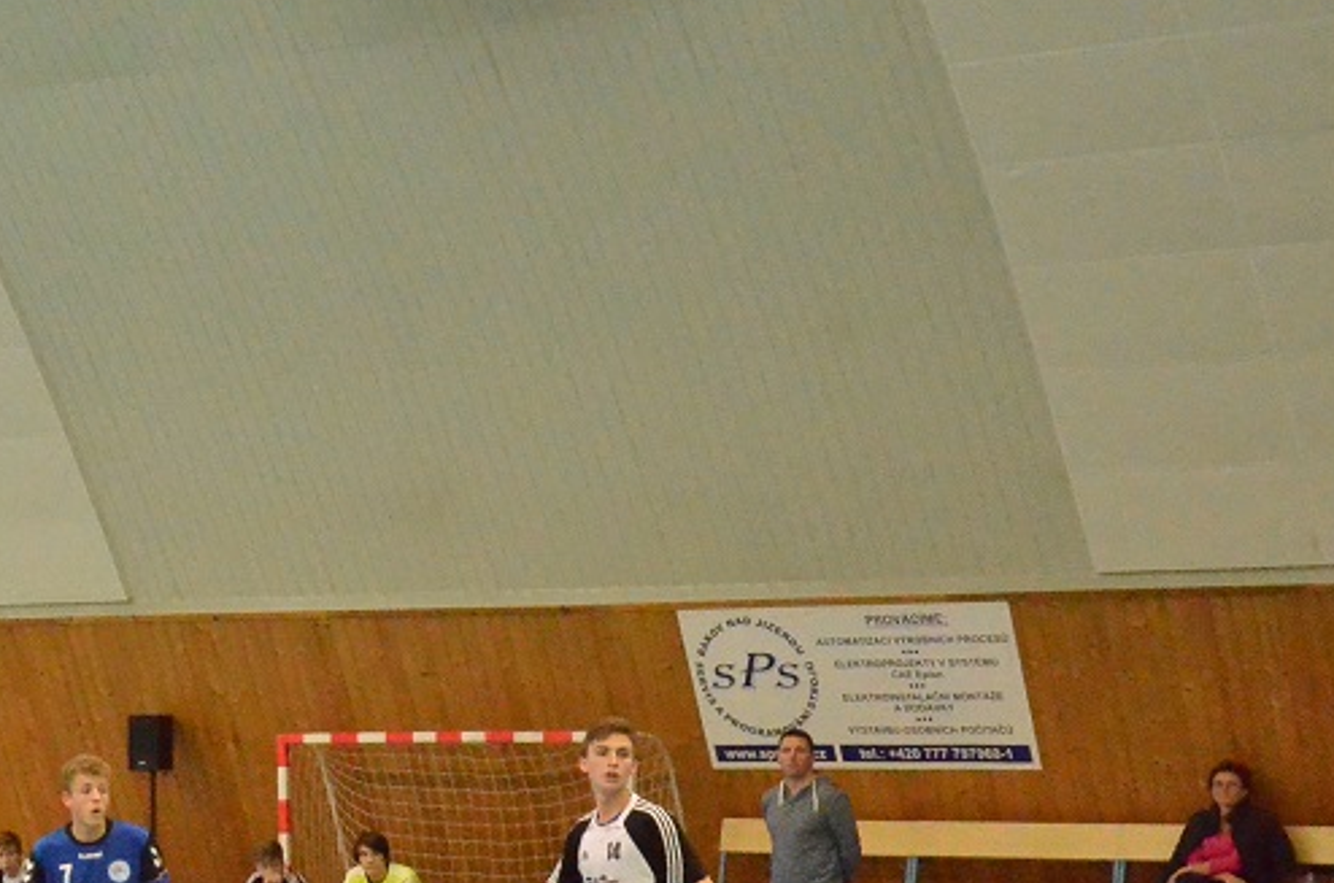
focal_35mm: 124
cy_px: 813
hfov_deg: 15.9
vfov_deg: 10.9
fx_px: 4585
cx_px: -257
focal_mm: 34
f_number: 4.2
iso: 6400
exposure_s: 1/800
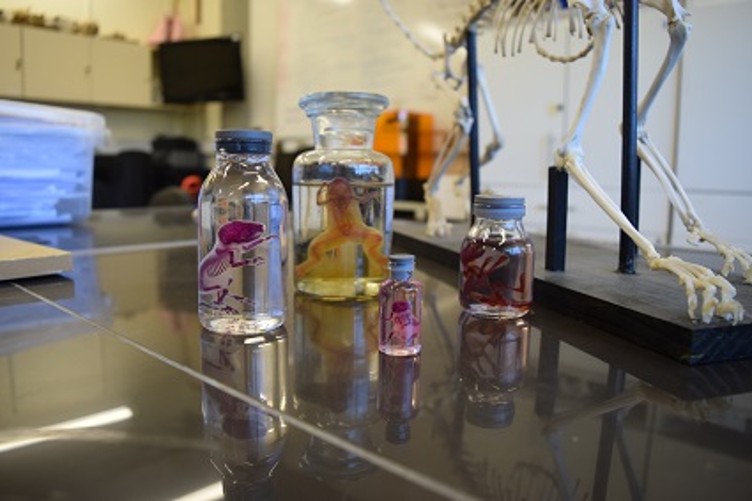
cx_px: 376
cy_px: 250
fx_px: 564
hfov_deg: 67.4
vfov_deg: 47.9
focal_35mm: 27
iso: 450
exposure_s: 1/60
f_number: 4
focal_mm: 18
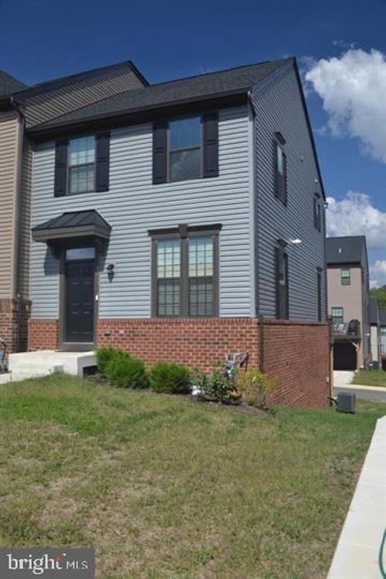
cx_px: 193
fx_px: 482
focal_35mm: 30
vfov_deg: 61.9
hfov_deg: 43.6
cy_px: 290
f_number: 6.3
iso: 100
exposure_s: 1/160
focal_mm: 20
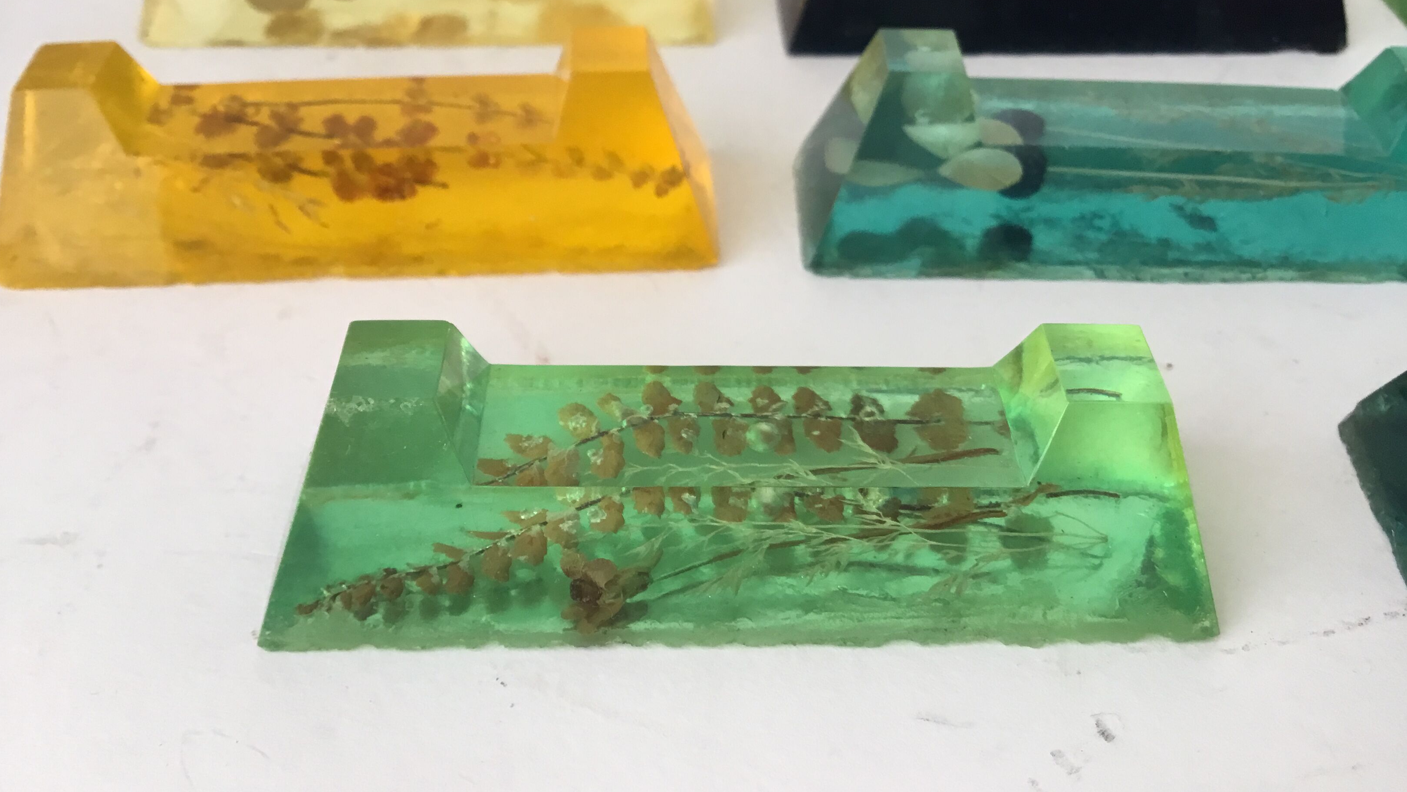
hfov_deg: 58.0
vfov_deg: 34.4
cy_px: 282
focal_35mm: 34
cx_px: 702
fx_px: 1269
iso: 32
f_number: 2.4
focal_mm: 3.3
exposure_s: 1/33
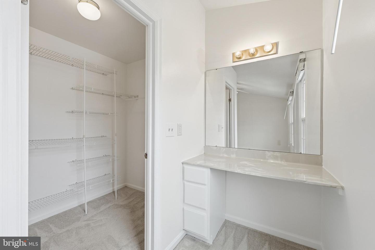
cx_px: 188
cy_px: 125
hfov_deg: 104.3
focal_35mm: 14
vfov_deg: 81.2
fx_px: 146
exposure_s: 1/640
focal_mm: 14
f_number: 11
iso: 400
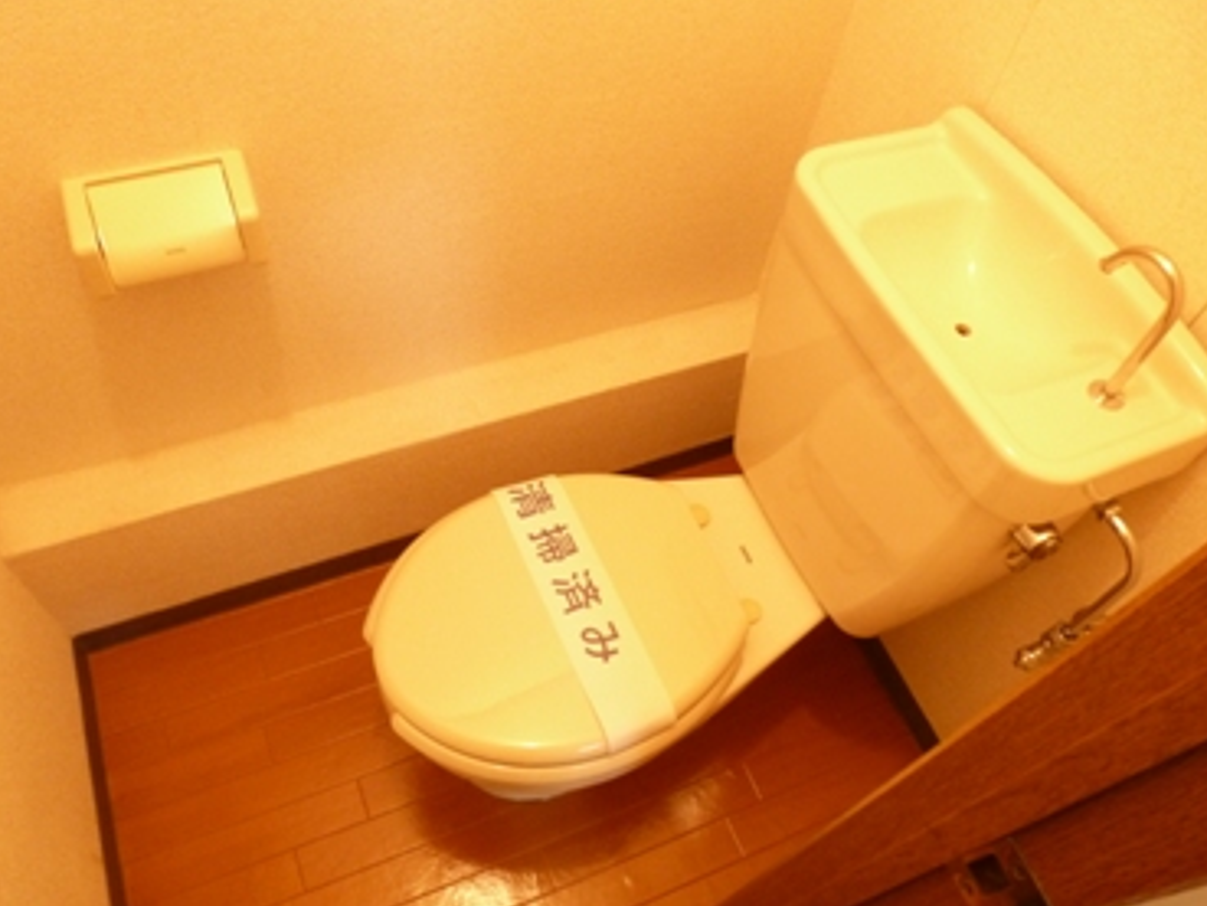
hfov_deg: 67.3
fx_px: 907
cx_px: 615
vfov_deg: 53.1
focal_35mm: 26
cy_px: 442
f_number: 3.3
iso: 400
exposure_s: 1/10
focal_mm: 4.3
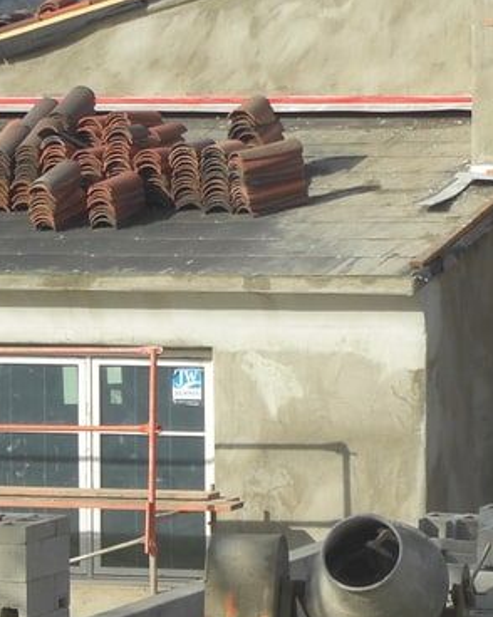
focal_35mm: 283
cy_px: 267
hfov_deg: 5.5
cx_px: 393
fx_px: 5166
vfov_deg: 6.8
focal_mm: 16.6
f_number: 6
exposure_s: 1/320
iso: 80
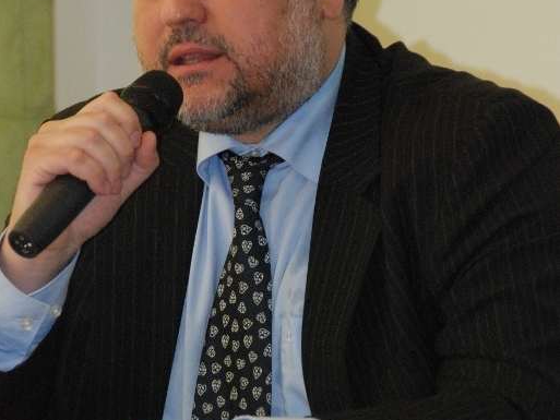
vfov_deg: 4.0
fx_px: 5955
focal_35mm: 368
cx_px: 279
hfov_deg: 5.4
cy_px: 209
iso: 1600
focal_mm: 170
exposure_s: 1/60
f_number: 5.6
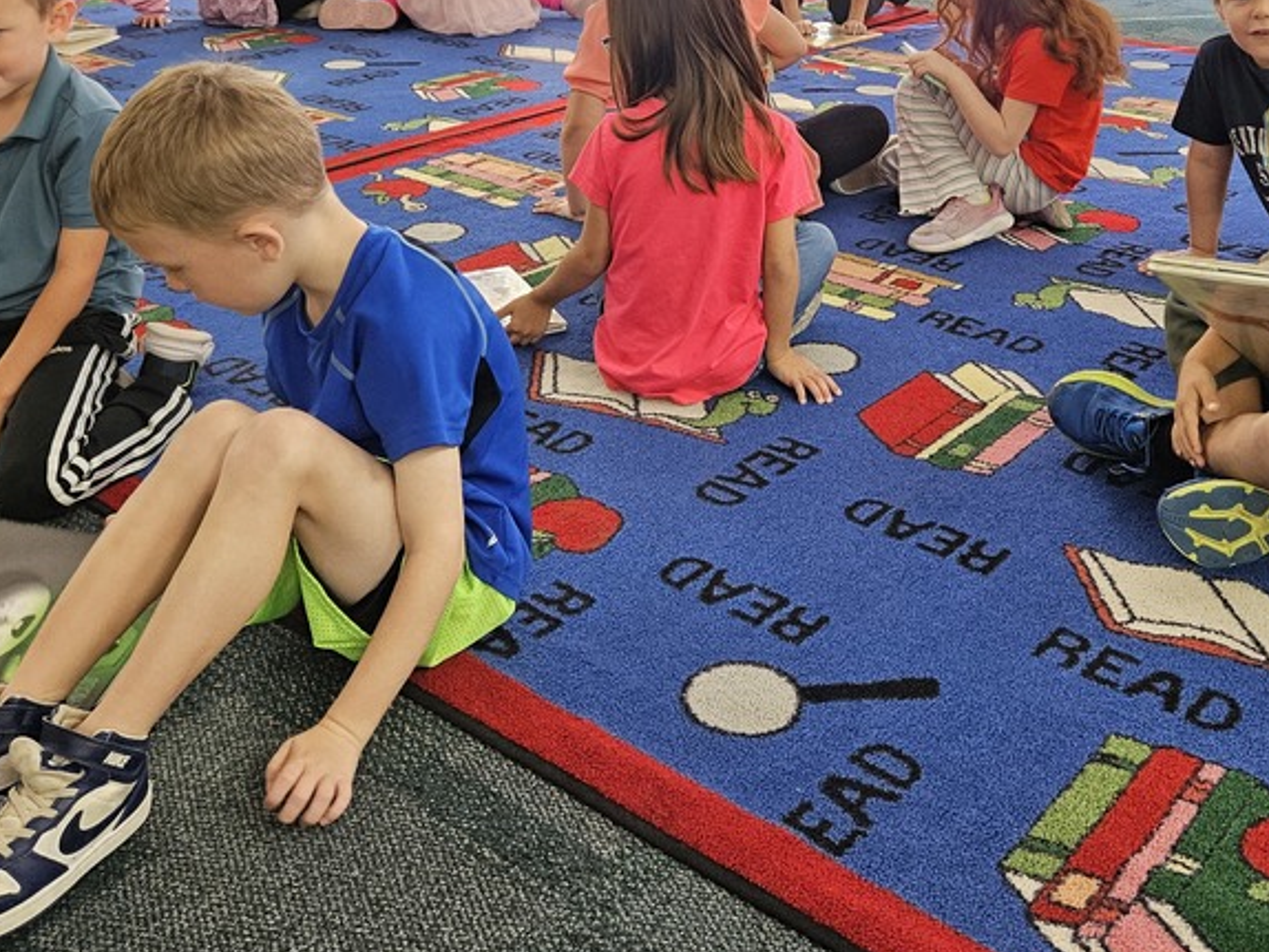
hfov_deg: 45.5
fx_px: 1504
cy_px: 170
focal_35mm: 41
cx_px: 763
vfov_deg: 34.0
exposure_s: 1/120
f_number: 1.8
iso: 320
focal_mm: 5.4
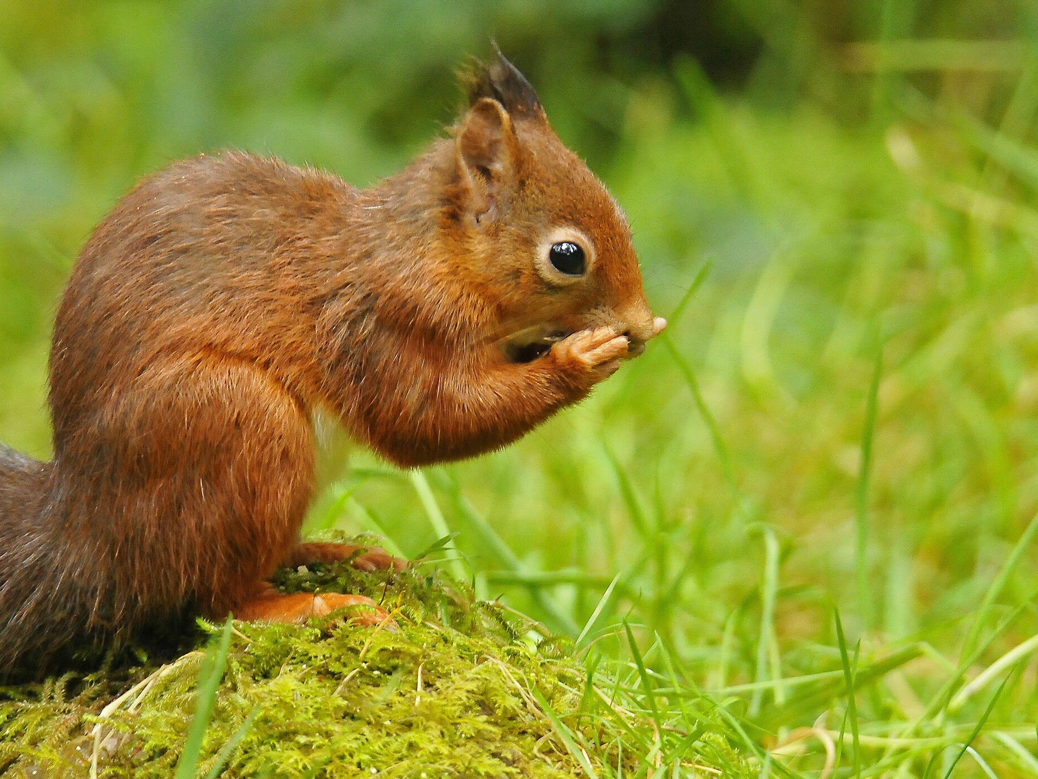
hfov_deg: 2.3
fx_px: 25763
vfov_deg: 1.7
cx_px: 402
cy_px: 380
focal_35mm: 859
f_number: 6.3
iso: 2000
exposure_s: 1/80
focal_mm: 460
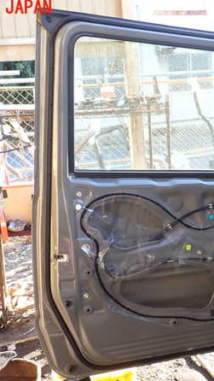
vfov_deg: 46.4
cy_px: 190
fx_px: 444
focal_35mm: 44
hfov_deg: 26.9
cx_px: 153
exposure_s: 1/60
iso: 100
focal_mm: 5.4
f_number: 3.2
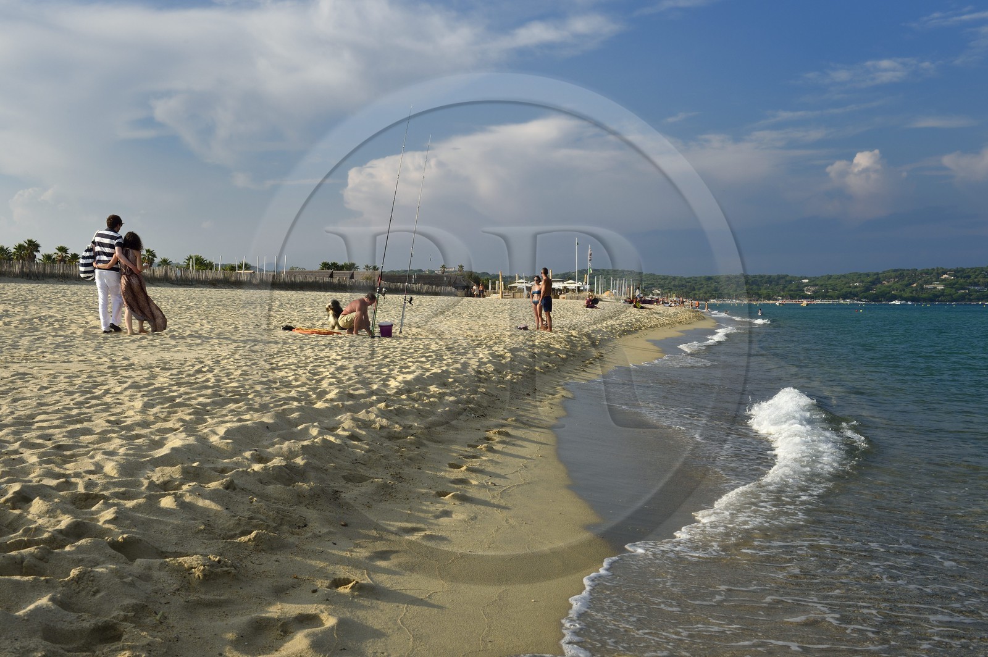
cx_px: 494
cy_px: 328
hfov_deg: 46.4
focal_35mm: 42
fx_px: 1152
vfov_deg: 31.8
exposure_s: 1/200
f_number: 13
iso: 200
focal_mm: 42
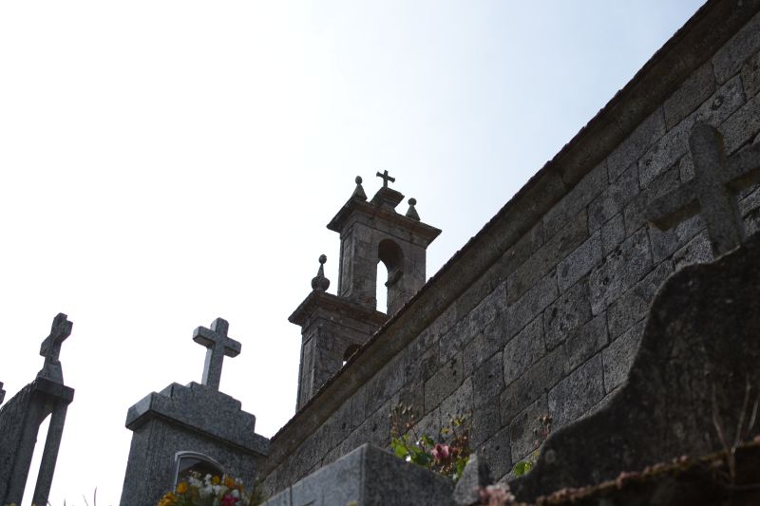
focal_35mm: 52
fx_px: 1108
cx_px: 380
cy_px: 253
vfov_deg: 25.7
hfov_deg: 37.9
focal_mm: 35
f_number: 3.5
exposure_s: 1/2000
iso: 100
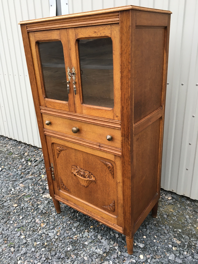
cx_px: 99
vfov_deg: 61.7
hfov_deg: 48.2
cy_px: 132
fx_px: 221
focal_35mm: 29
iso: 25
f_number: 2.2
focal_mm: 4.15
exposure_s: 1/33
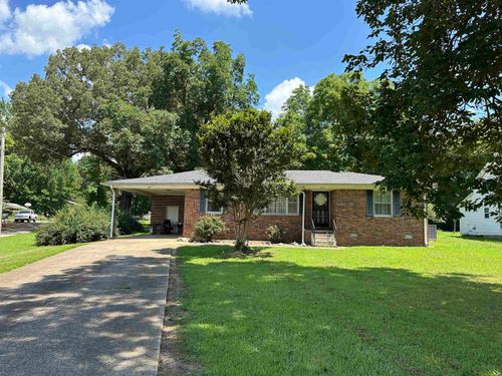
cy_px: 188
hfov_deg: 71.6
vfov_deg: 56.8
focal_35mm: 24
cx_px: 251
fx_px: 348
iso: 80
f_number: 1.78
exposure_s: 1/1473
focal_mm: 6.86
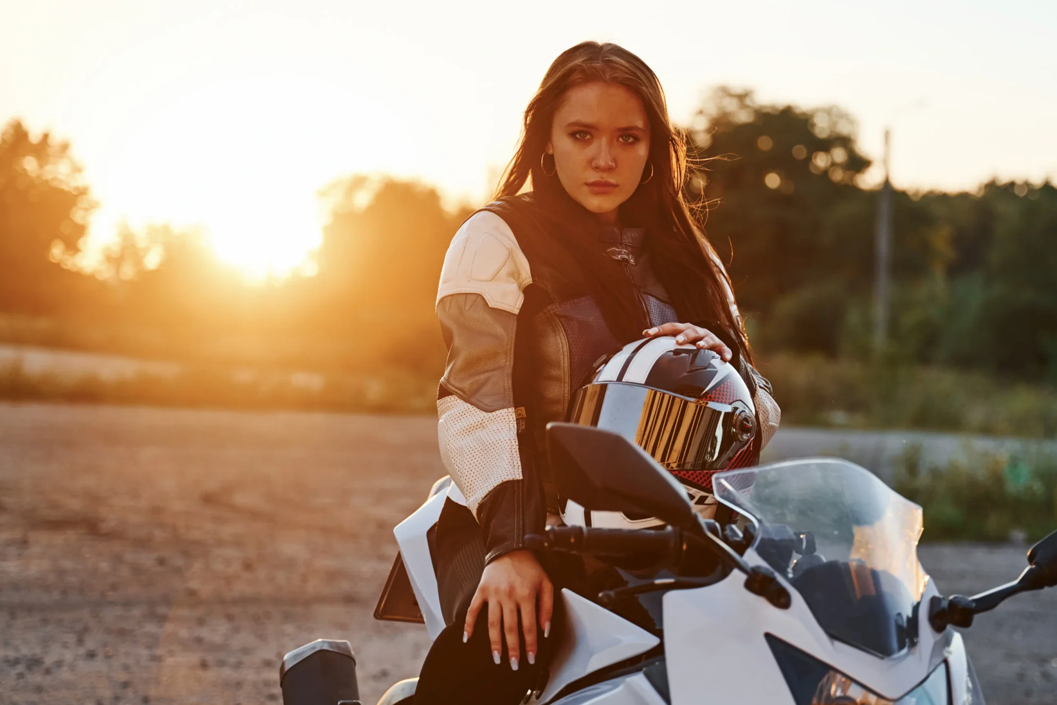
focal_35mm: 85
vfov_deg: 16.1
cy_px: 353
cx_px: 613
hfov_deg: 23.9
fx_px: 2495
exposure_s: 1/800
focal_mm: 66
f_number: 2.8
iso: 200
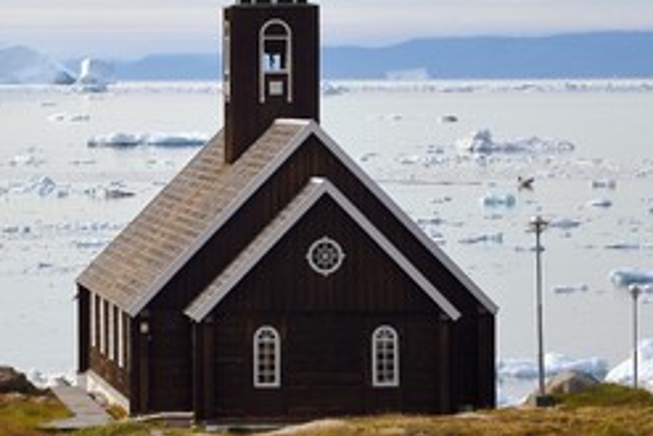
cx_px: 217
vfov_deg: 5.1
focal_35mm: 272
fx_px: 4936
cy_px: 124
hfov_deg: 7.6
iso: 200
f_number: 11
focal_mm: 160
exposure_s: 1/320
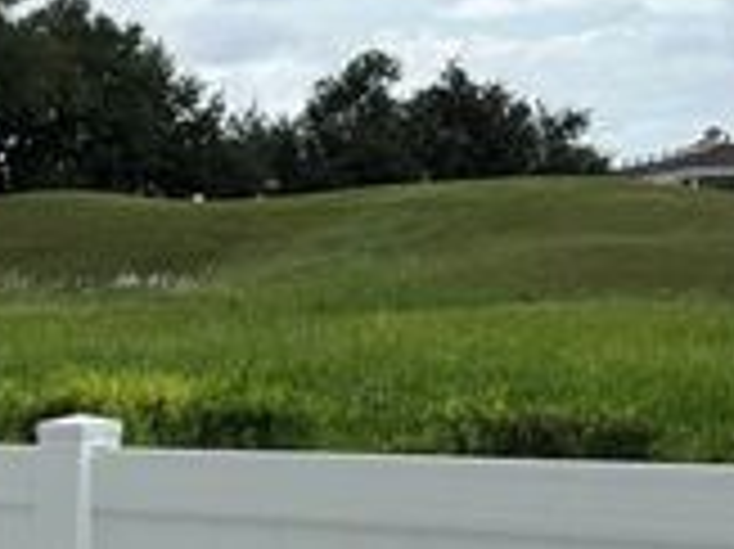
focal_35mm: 104
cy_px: 684
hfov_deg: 16.1
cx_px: -570
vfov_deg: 13.7
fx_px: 2204
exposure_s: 1/2252
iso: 80
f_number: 1.78
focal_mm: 6.86
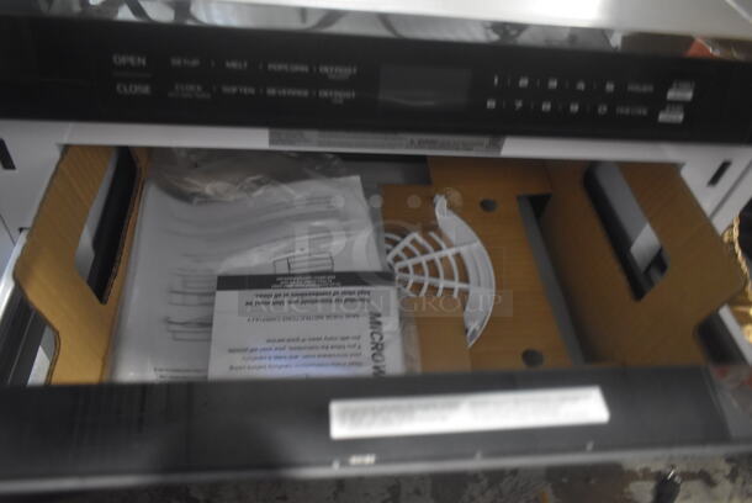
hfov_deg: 67.3
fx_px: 565
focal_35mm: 27
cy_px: 252
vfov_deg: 48.0
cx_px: 376
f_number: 3.5
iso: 2800
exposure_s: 1/30
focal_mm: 18
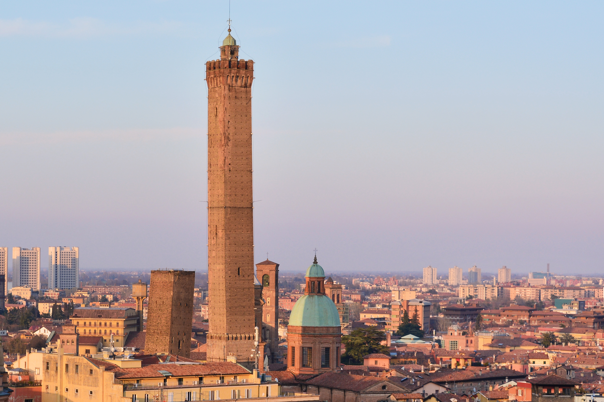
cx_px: 128
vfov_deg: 13.8
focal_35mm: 99
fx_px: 1661
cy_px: 290
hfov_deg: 20.4
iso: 100
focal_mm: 38
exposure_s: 1/160
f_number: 6.3
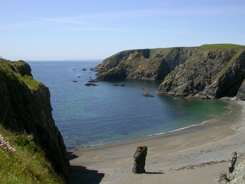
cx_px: 122
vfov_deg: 37.7
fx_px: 269
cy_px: 92
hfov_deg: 49.0
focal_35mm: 38
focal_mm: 7.85
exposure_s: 1/309
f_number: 7.5
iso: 100
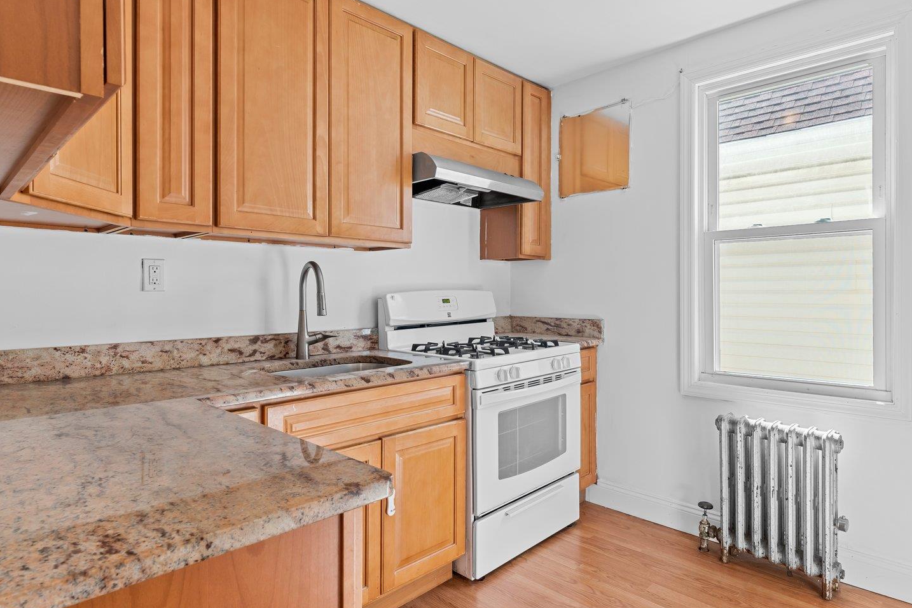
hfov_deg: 83.9
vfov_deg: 61.9
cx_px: 478
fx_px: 507
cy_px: 283
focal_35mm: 20
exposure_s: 1/5
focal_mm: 14
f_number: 10
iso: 250
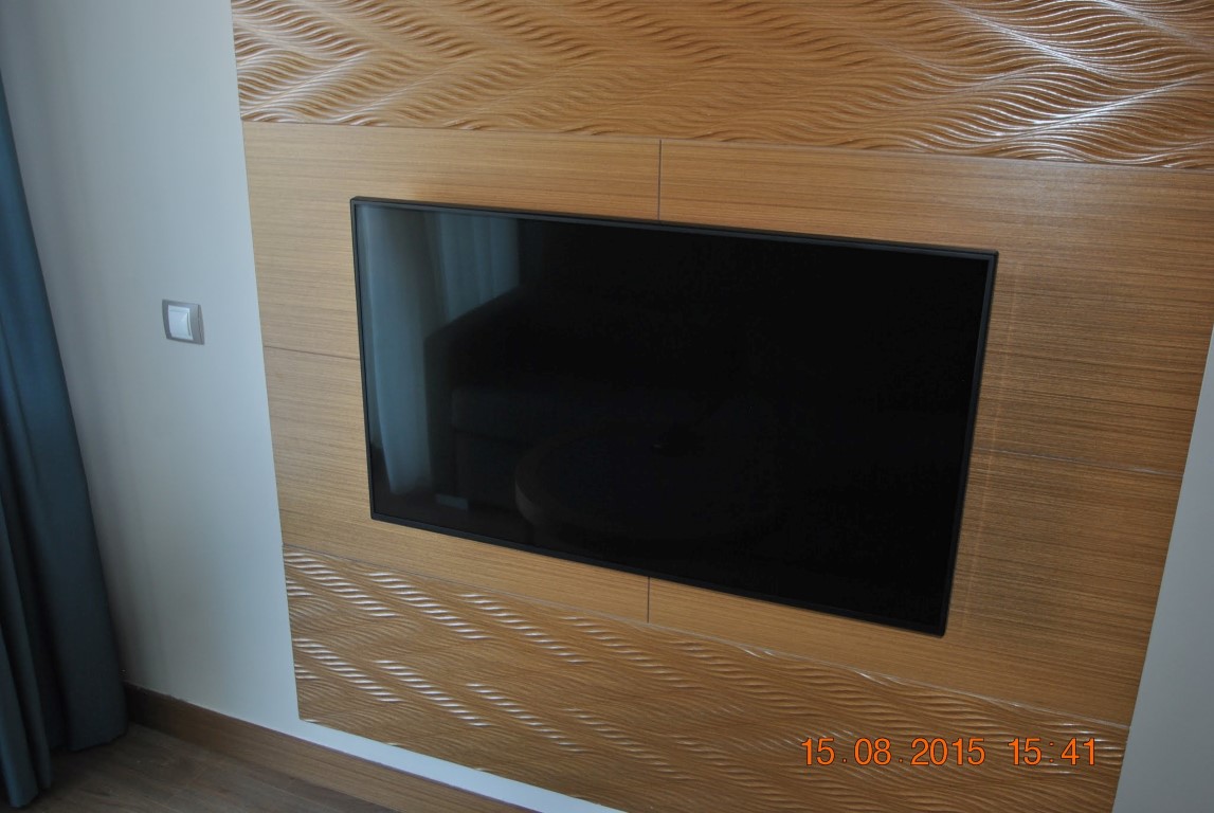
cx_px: 607
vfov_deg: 41.8
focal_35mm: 32
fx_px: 1064
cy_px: 406
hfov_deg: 59.4
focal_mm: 21
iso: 200
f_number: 4.5
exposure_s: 1/60
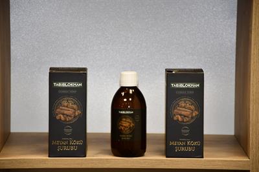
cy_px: 86
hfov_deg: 9.8
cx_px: 130
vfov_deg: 6.5
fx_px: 1510
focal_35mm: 210
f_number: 5.6
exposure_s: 1/100
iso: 1250
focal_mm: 140
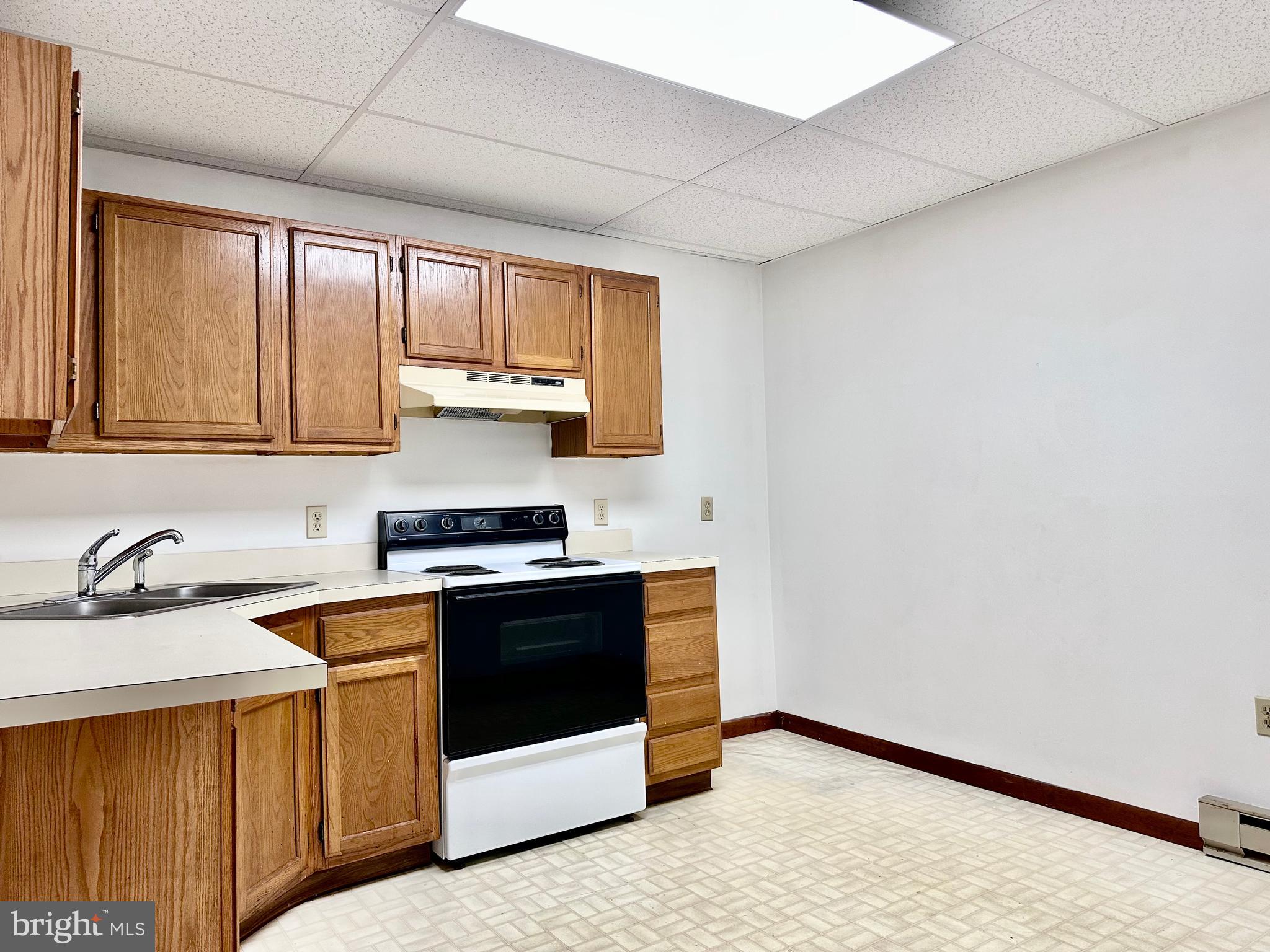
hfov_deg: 71.6
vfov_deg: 56.8
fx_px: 881
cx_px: 635
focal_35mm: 24
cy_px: 476
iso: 160
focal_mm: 6.86
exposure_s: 1/120
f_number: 1.78
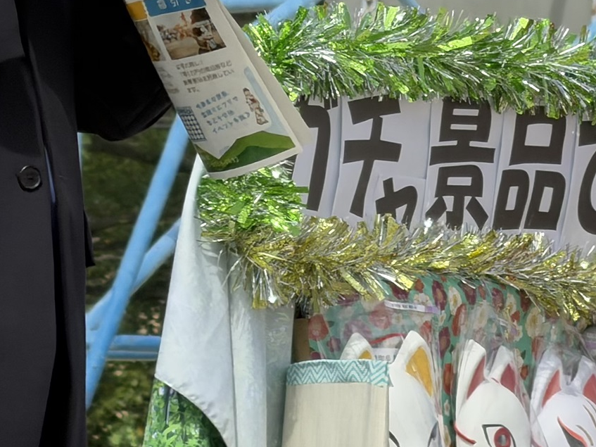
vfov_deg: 2.2
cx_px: 99
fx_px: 11465
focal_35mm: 666
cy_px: -99
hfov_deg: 3.0
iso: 16
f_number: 2.8
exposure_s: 1/671
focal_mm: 16.89
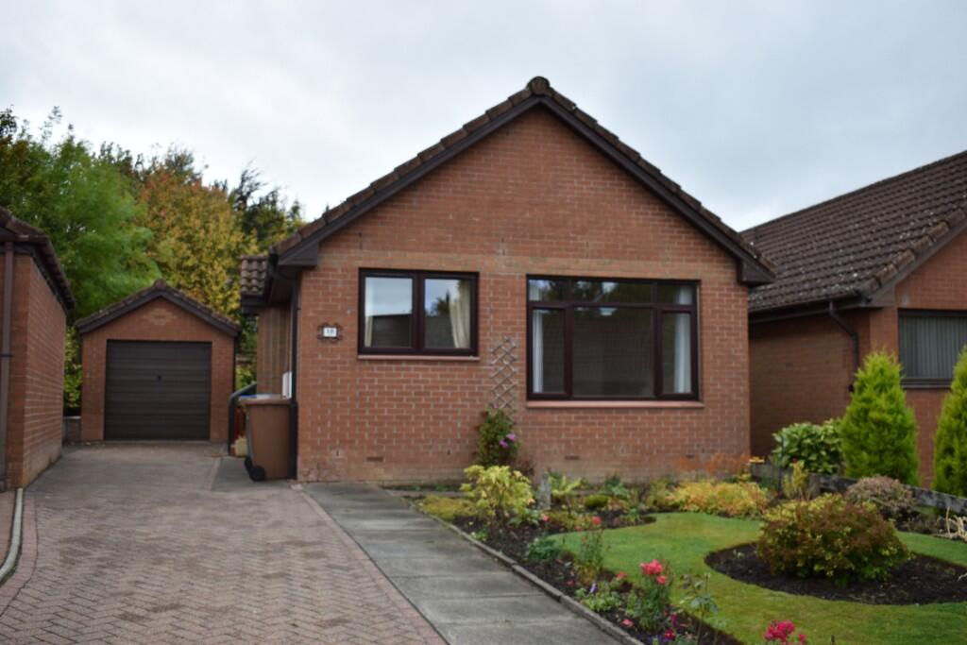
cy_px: 322
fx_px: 967
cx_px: 484
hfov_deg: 53.1
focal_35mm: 36
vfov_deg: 36.9
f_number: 4.5
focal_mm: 24
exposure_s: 1/160
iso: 100
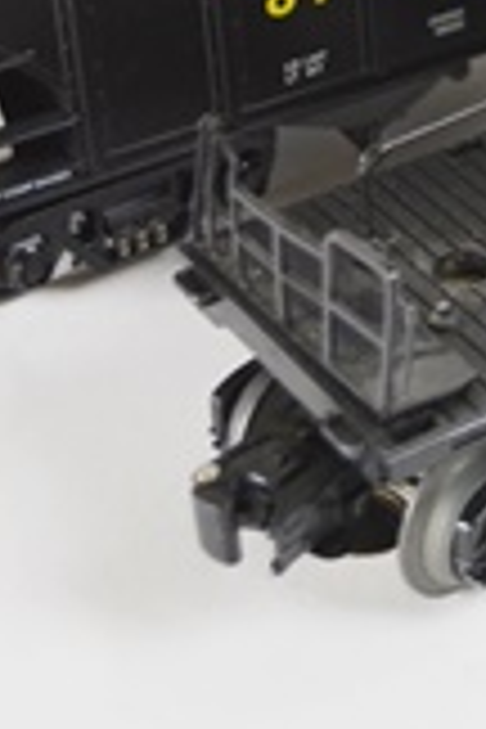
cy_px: -72
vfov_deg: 15.0
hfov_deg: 9.6
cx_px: 986
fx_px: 2693
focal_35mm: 133
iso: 400
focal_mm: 24
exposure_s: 1/100
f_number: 5
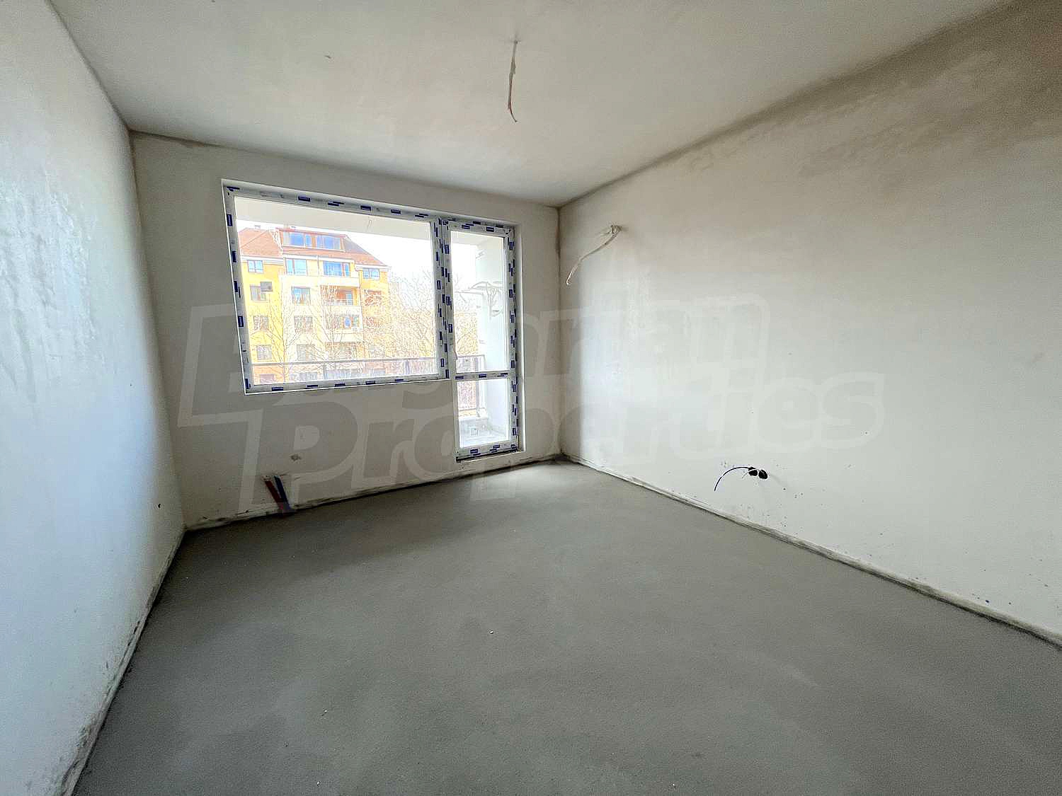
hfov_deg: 106.2
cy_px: 398
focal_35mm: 13
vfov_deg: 89.9
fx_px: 399
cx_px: 531
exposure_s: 1/99
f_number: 1.8
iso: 50
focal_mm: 1.57
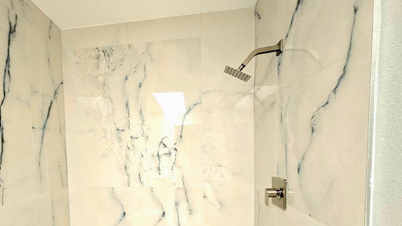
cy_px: 164
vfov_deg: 58.5
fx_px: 192
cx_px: 162
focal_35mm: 18
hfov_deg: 91.5
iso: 400
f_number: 2.2
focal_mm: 1.74
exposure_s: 1/60.2
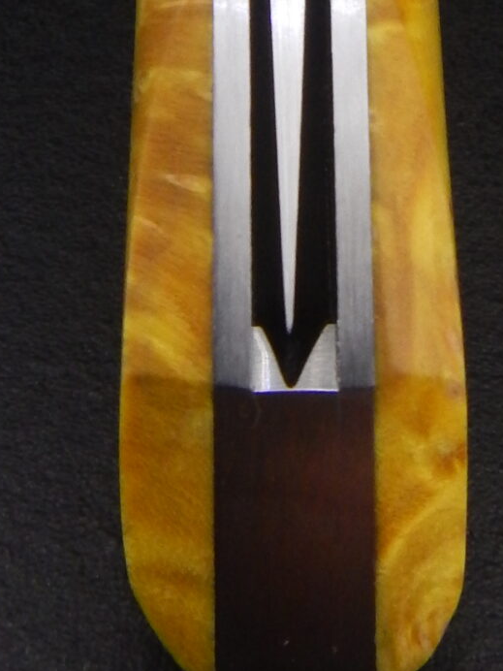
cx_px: 298
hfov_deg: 12.1
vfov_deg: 15.3
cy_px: -233
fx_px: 2364
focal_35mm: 122
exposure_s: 1/30
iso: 280
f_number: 3.9
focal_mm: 5.9
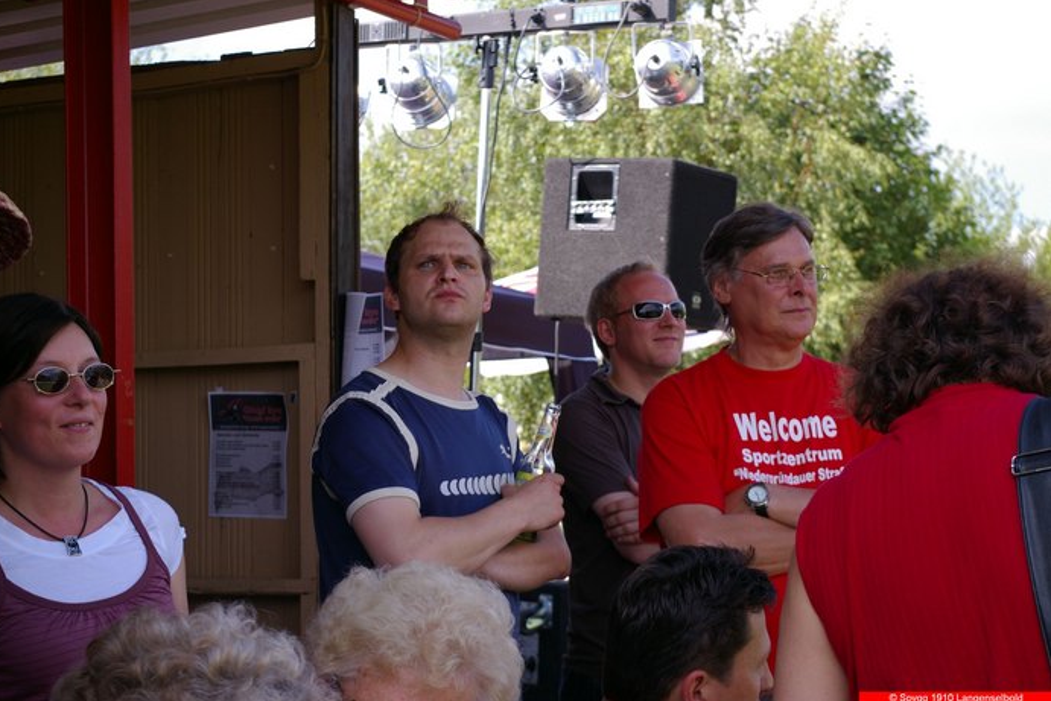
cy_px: 350
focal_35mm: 84
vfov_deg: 16.4
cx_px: 522
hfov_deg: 24.3
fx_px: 2438
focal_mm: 55
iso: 200
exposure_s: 1/125
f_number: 8
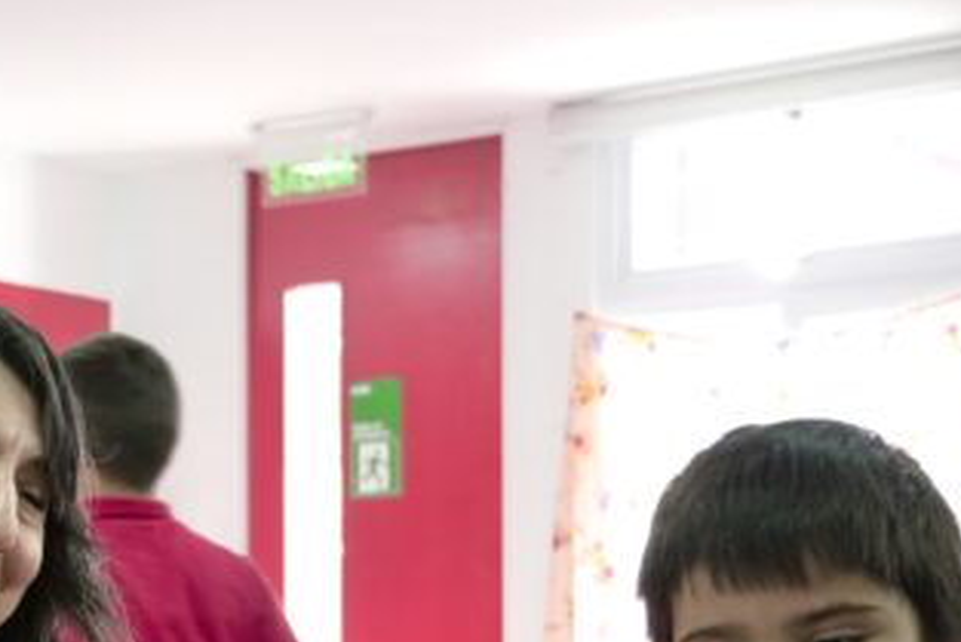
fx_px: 2751
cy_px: 676
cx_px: 77
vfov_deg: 13.1
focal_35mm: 103
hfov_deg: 19.4
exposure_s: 1/100
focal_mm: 28
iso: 1000
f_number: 4.5
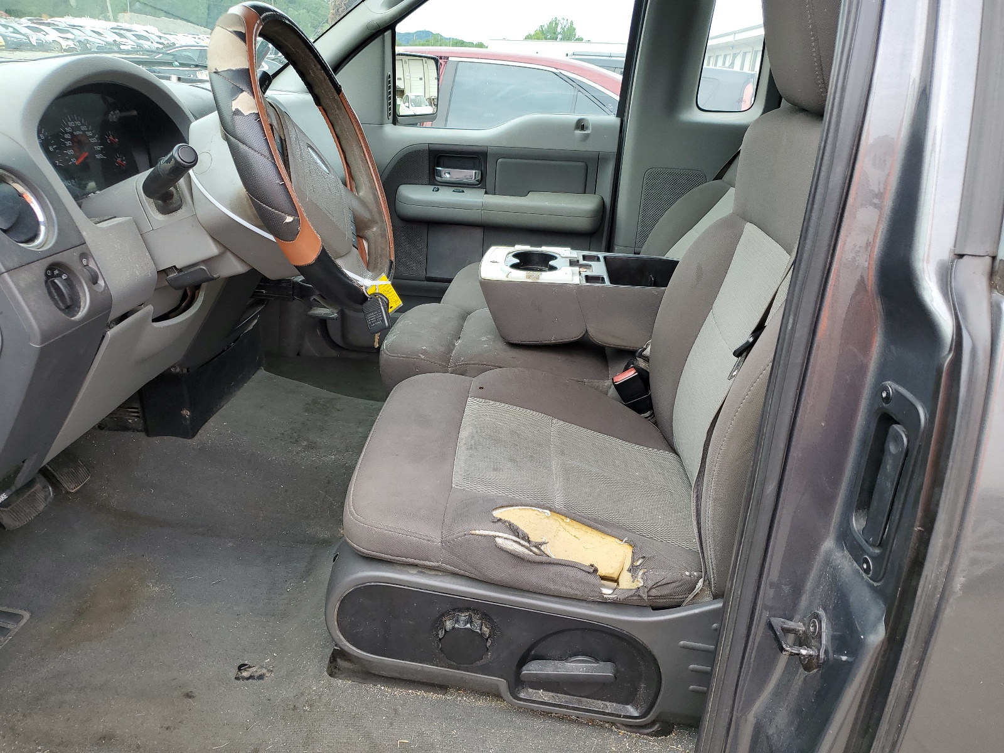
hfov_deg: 67.3
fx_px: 754
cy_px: 376
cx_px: 502
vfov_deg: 53.1
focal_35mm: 26
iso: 50
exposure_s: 1/345
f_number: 1.5
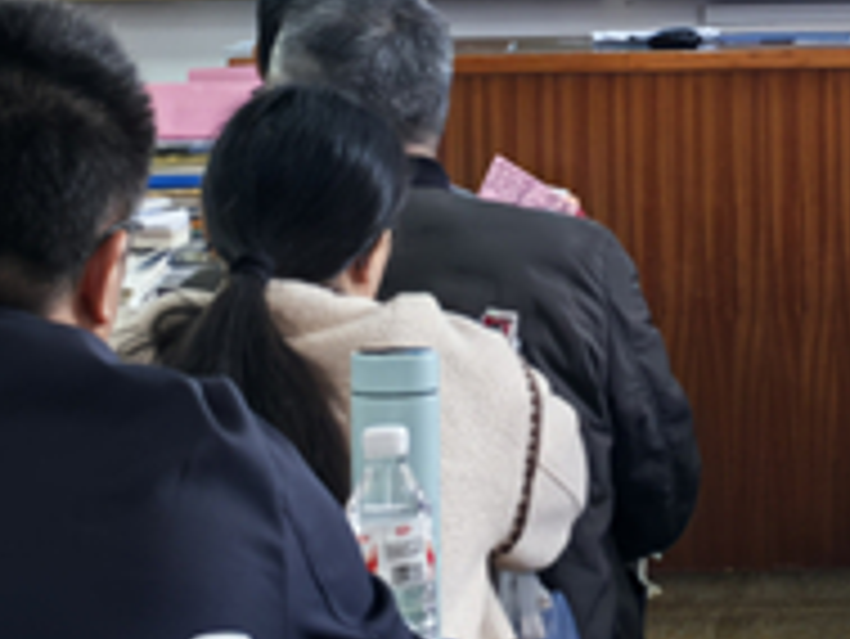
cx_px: 908
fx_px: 4595
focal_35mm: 187
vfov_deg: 7.9
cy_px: -70
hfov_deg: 10.5
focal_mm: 5.75
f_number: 2
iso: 125
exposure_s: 1/100
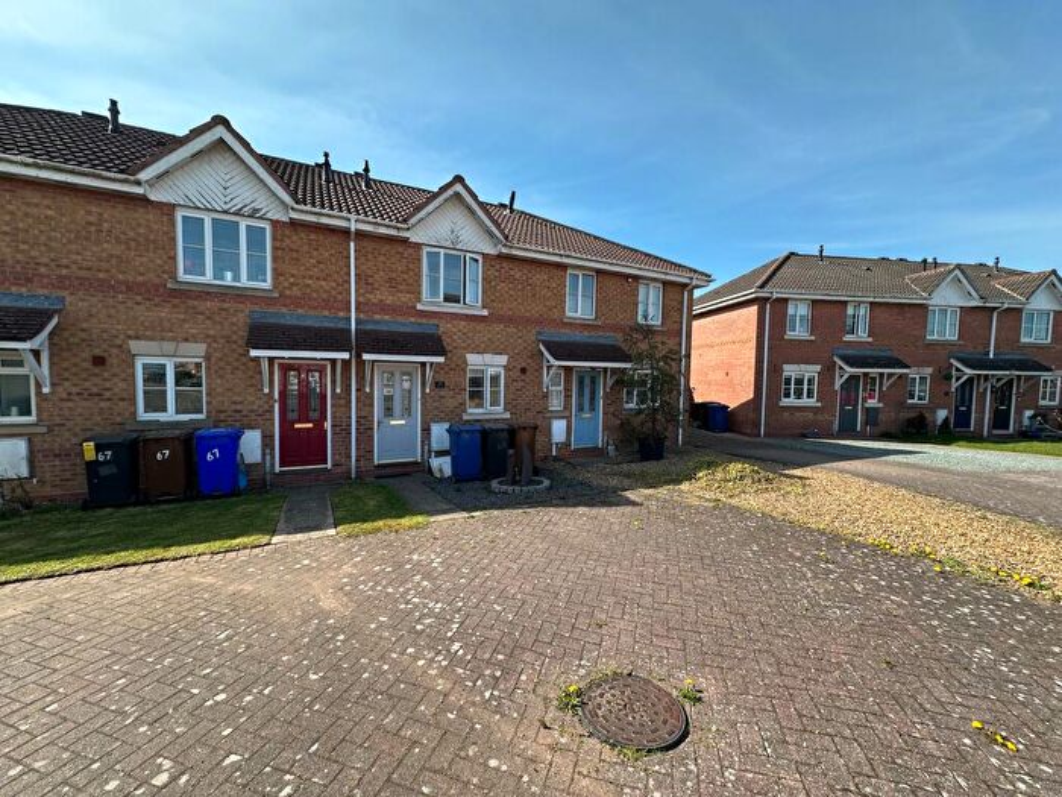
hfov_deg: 102.1
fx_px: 430
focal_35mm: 14
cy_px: 398
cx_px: 531
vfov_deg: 85.7
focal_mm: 2.22
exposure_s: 1/633
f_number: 2.2
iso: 40
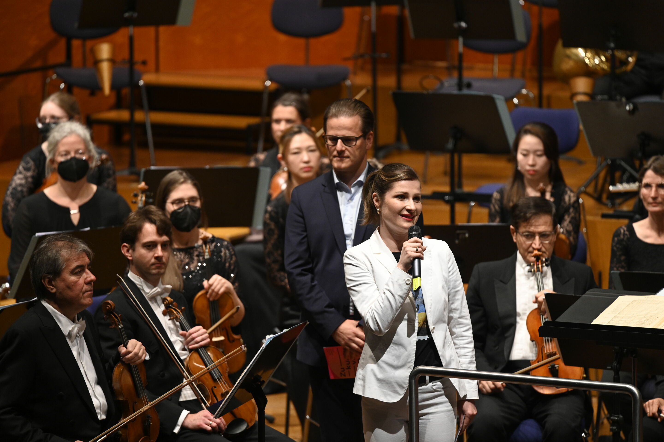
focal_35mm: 300
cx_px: 332
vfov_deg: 4.6
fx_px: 5529
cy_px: 221
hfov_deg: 6.9
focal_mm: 300
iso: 2500
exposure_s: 1/200
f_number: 4.5
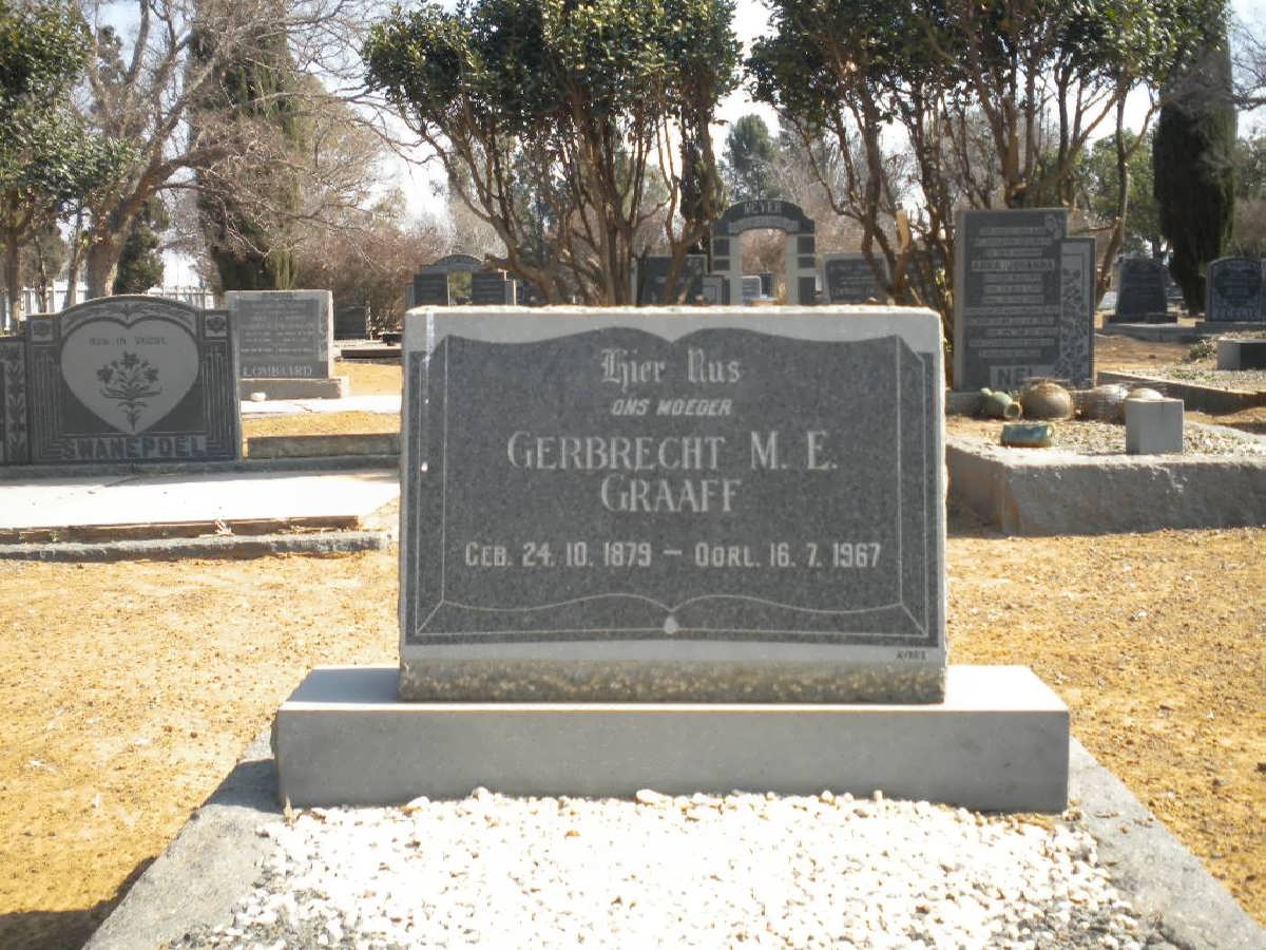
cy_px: 475
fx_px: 1499
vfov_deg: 35.1
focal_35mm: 41
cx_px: 633
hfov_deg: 45.8
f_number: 4.9
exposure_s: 1/206
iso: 80
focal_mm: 7.4
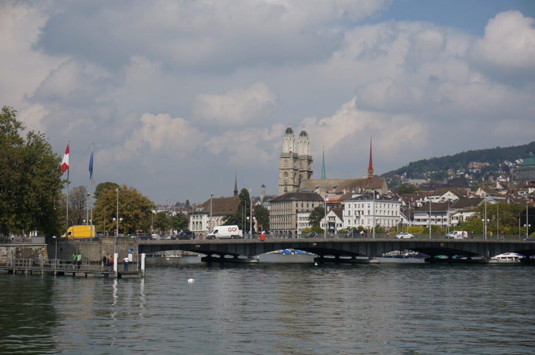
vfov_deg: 18.5
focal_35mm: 74
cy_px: 178
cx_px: 268
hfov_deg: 27.6
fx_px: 1091
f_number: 8
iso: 100
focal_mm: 49
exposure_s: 1/640
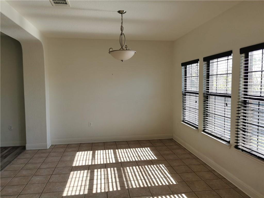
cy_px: 99
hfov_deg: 65.3
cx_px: 132
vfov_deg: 51.4
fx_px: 206
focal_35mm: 27
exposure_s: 1/335
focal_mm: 5.56
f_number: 1.6
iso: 50
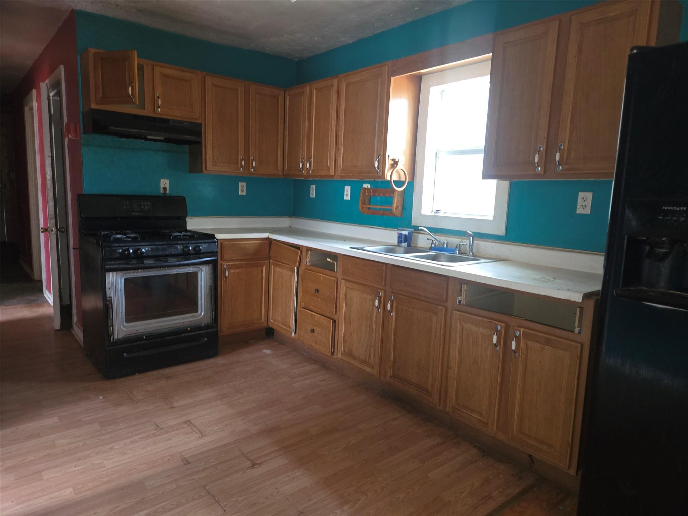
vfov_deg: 58.9
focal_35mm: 23
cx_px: 344
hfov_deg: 73.9
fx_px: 457
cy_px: 258
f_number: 1.8
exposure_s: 1/12
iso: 500
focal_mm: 5.4
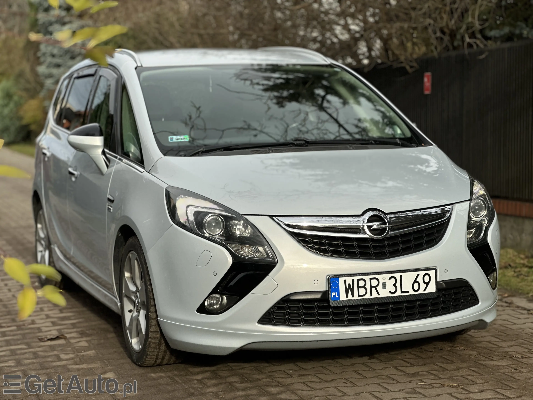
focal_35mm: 77
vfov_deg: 19.1
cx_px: 266
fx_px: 1186
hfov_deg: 25.3
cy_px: 200
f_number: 2.8
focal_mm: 9
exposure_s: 1/320
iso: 32
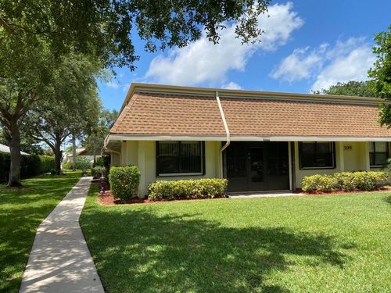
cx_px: 196
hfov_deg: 67.3
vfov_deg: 53.1
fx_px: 294
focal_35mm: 26
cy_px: 146
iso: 32
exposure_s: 1/2028
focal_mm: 4.25
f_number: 1.8
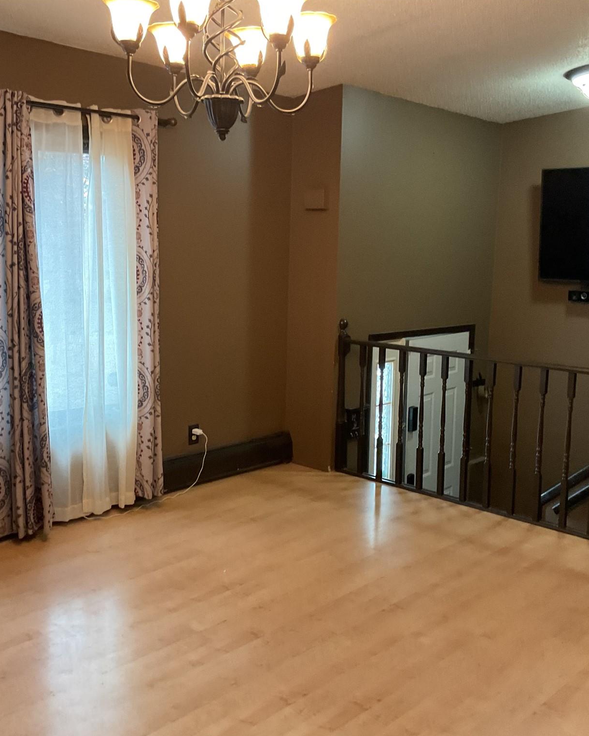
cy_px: 368
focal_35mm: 38
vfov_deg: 47.9
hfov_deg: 39.1
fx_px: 828
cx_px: 290
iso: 160
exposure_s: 1/60
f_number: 1.8
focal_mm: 3
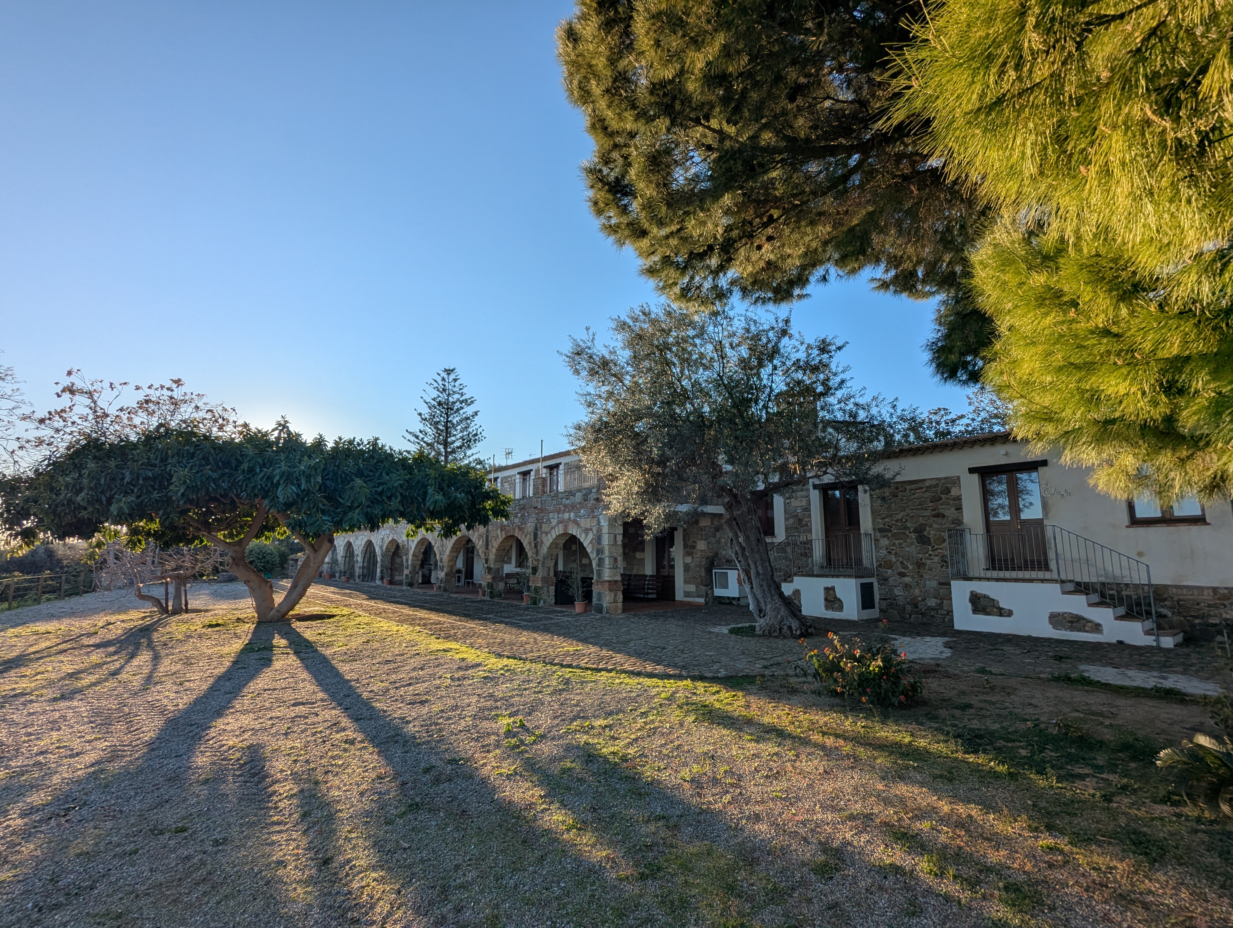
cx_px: 616
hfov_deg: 94.4
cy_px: 464
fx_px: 571
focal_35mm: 16
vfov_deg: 78.2
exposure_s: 1/1715
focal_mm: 2.35
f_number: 2.2
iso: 51
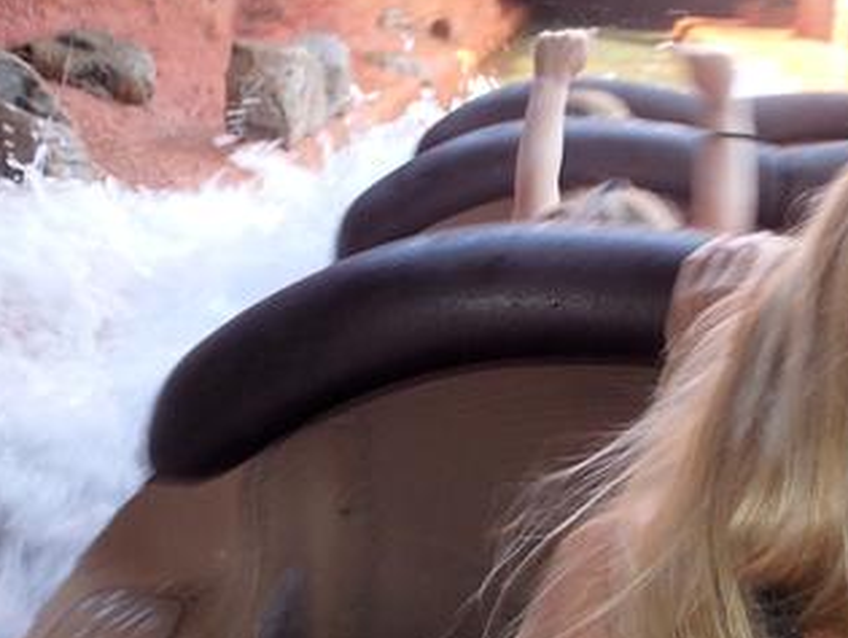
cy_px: 248
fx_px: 981
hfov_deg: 46.7
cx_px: 460
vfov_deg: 35.9
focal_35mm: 40
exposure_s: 1/30
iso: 250
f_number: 6.3
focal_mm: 5.1
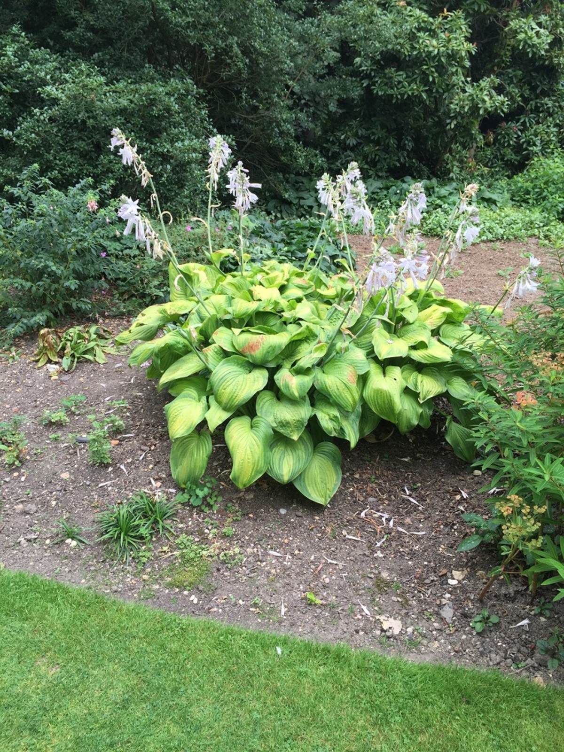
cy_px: 376
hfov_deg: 48.2
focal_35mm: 29
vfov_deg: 61.7
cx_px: 282
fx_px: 630
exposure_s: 1/159
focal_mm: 4.15
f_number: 2.2
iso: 32
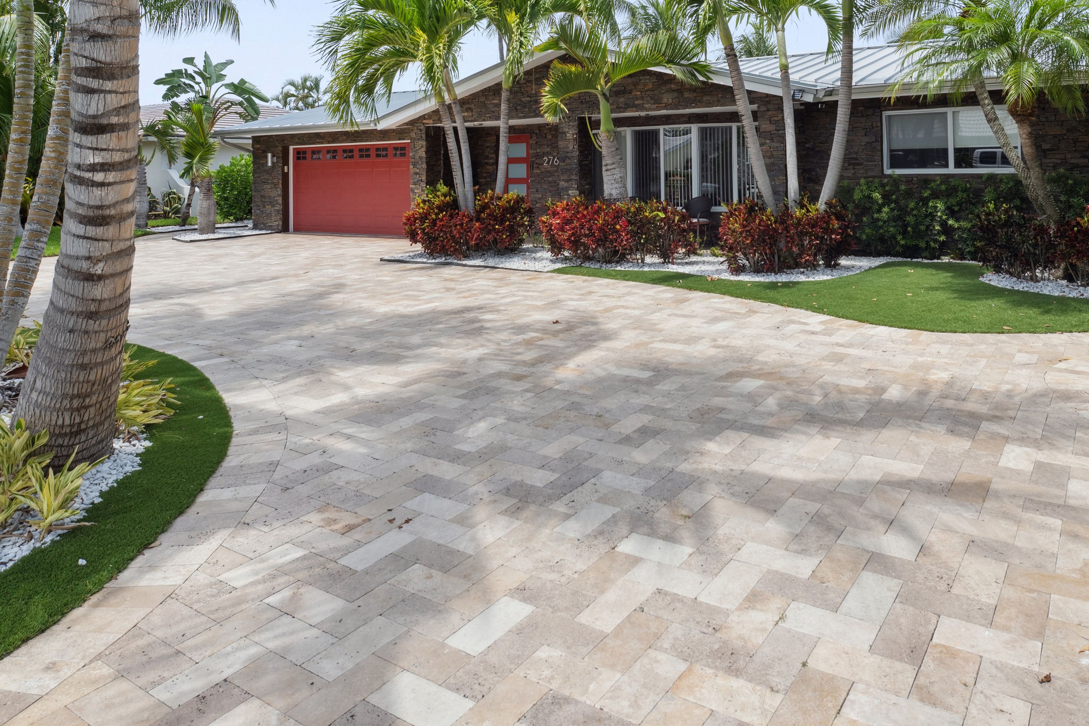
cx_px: 650
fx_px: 786
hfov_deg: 68.7
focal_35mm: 26
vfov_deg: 46.9
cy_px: 146
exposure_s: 1/640
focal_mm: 16
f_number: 7.1
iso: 250
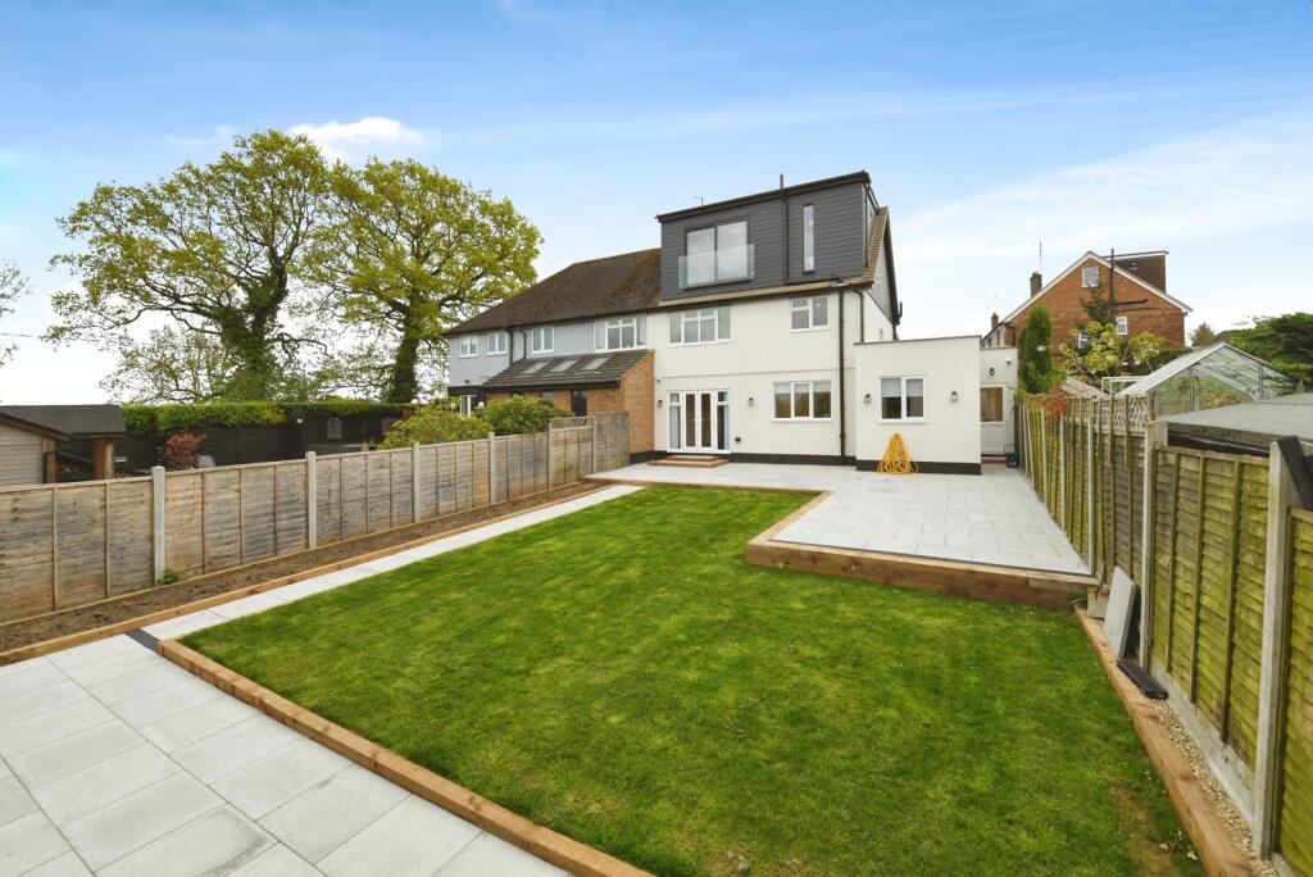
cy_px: 438
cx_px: 656
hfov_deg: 104.2
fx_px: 511
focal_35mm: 14
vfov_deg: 81.3
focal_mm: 14
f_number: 8
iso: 640
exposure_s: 1/640
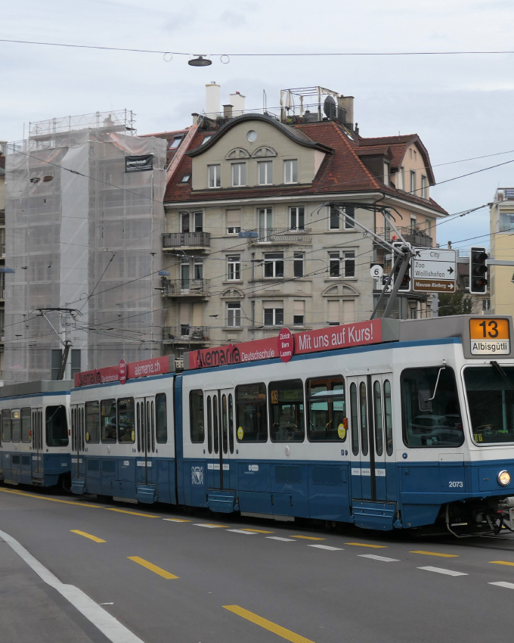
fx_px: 1065
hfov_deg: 27.1
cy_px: 320
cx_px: 295
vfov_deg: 33.6
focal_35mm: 56
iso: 200
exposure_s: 1/160
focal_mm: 14.4
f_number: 3.9
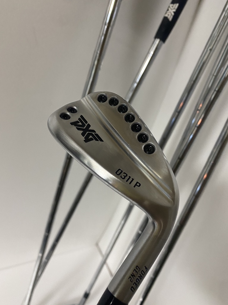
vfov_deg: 67.3
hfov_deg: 53.1
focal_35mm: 26
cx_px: 114
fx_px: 228
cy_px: 152
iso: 400
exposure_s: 1/60
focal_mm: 4.25
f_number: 1.8
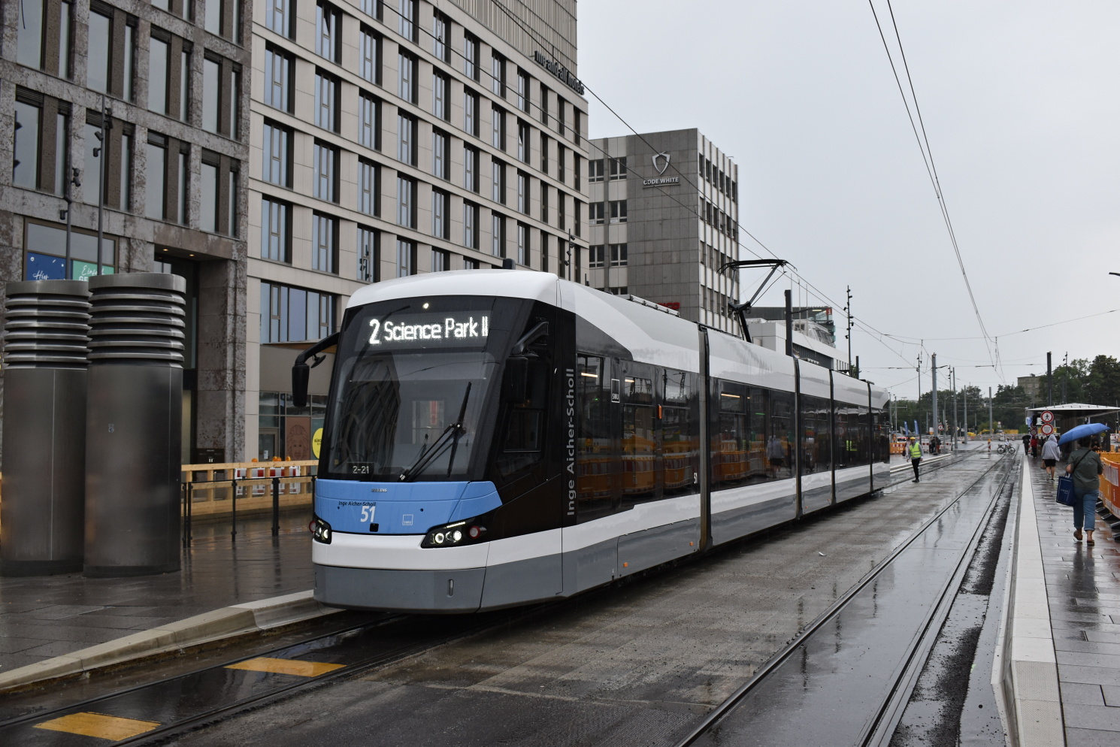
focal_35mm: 36
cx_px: 560
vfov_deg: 36.9
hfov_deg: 53.1
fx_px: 1120
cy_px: 374
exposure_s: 1/160
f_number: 6.3
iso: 400
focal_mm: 24
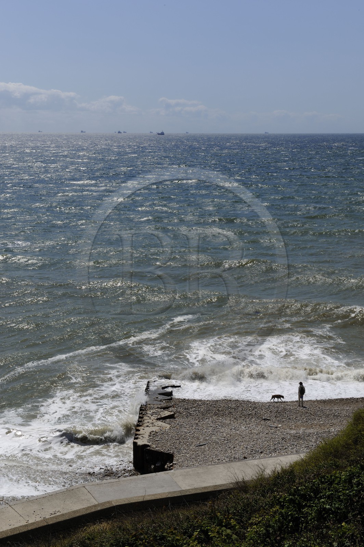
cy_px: 274
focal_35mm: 52
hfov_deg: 25.9
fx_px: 790
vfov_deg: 38.2
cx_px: 182
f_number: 18
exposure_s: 1/200
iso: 200
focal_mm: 52
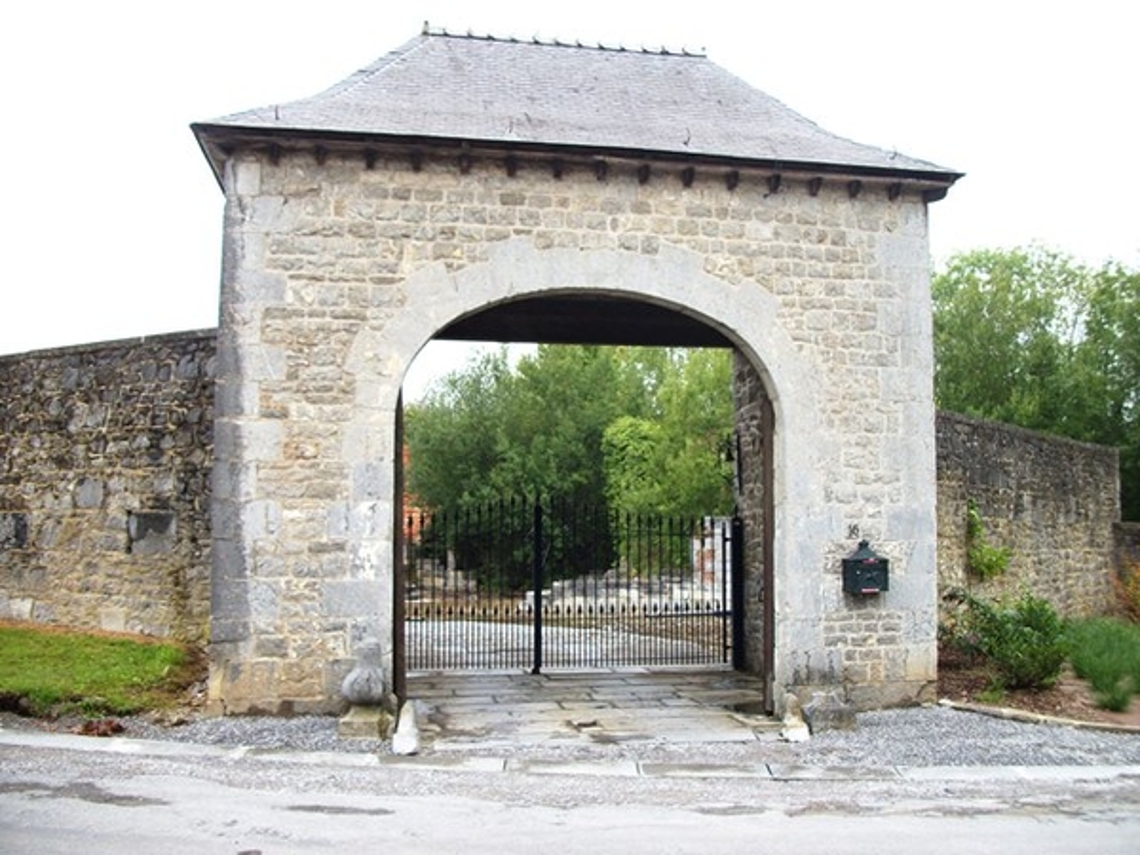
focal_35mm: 32
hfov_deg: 56.8
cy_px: 428
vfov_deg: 44.2
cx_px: 570
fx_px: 1054
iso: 80
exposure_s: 1/100
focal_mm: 5.7
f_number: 2.9
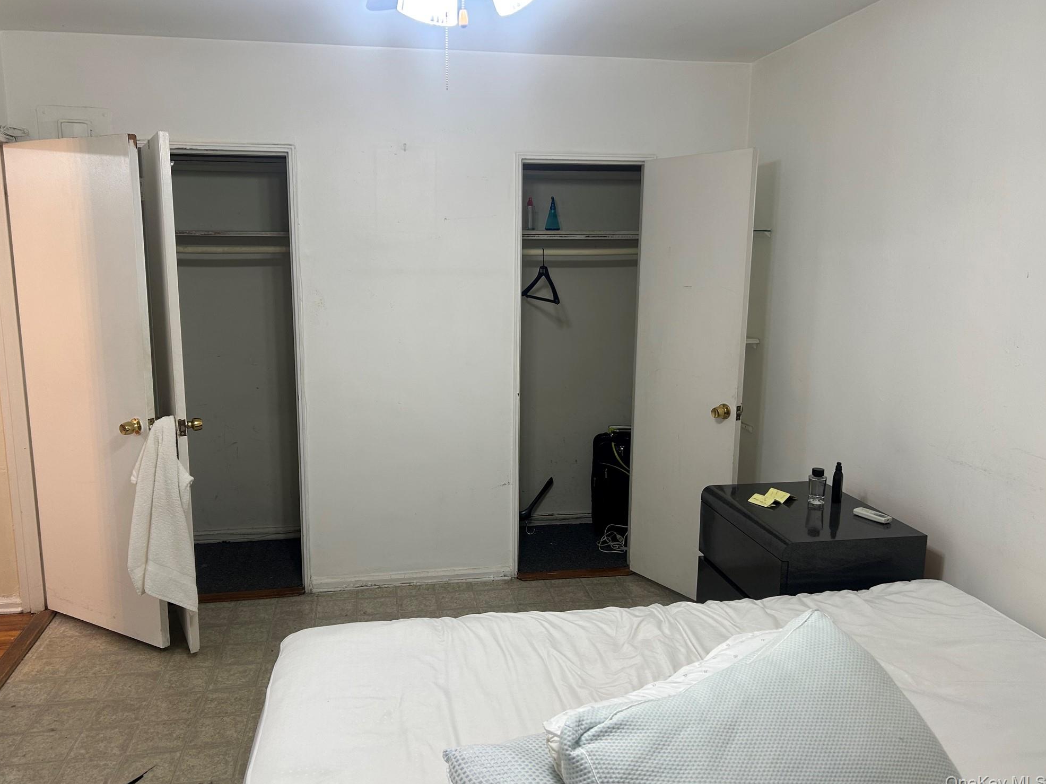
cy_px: 388
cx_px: 510
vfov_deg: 51.4
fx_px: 816
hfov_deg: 65.3
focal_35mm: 27
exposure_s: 1/60
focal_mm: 5.7
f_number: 1.5
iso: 64
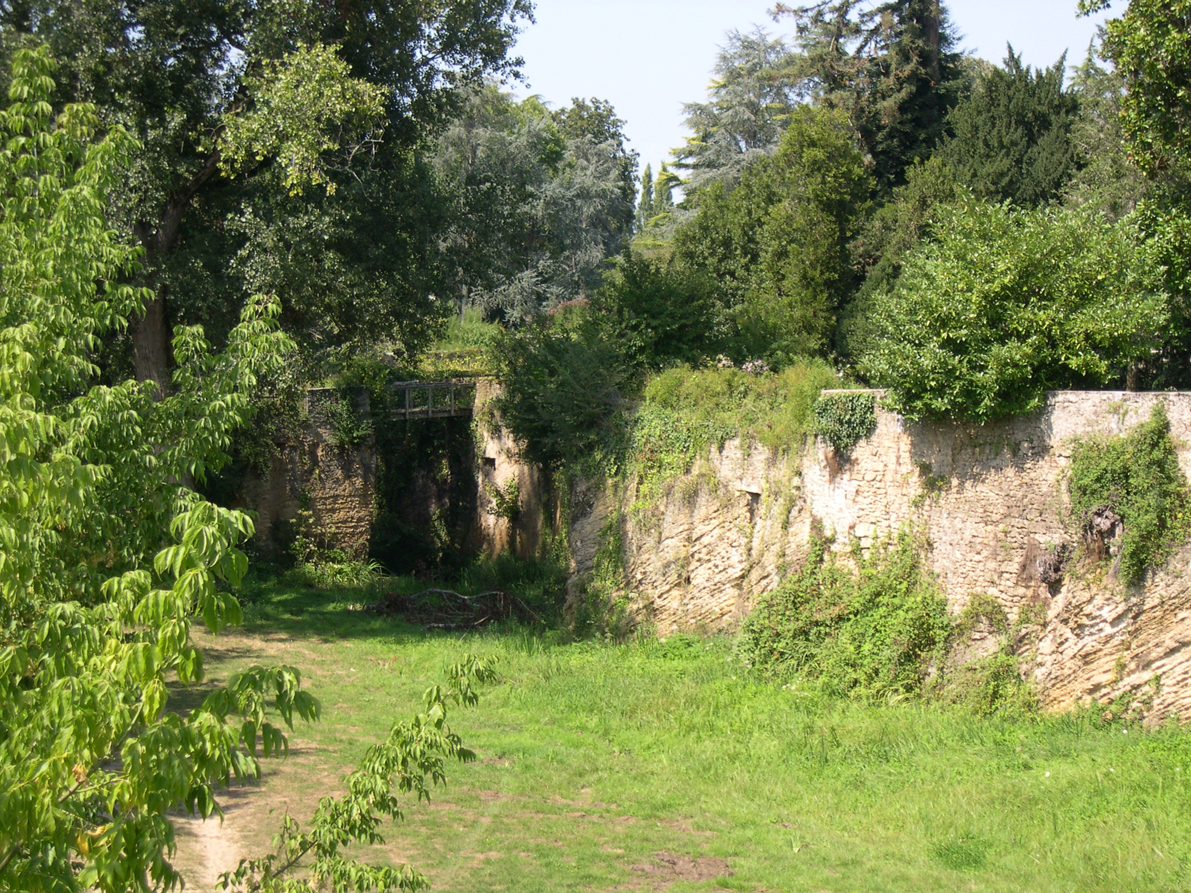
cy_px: 446
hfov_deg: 27.0
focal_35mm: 72
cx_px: 596
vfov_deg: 20.4
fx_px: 2477
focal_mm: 15.3
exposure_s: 1/311
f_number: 3.8
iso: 100
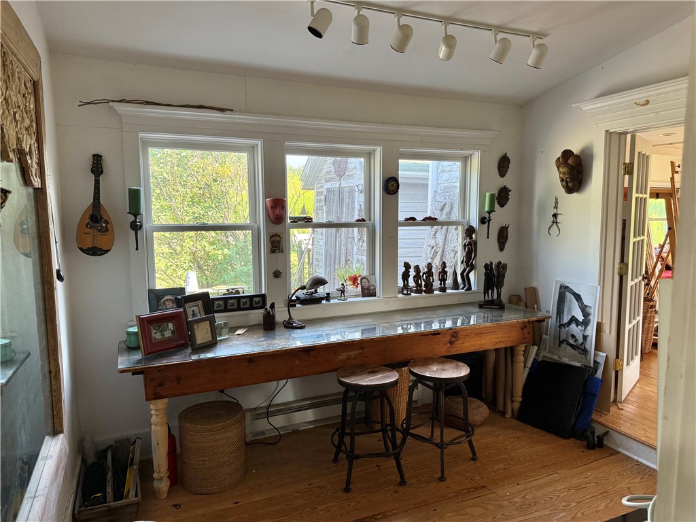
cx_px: 348
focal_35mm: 24
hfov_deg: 71.6
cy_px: 261
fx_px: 483
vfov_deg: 56.8
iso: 200
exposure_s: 1/120
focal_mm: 6.76
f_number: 1.78
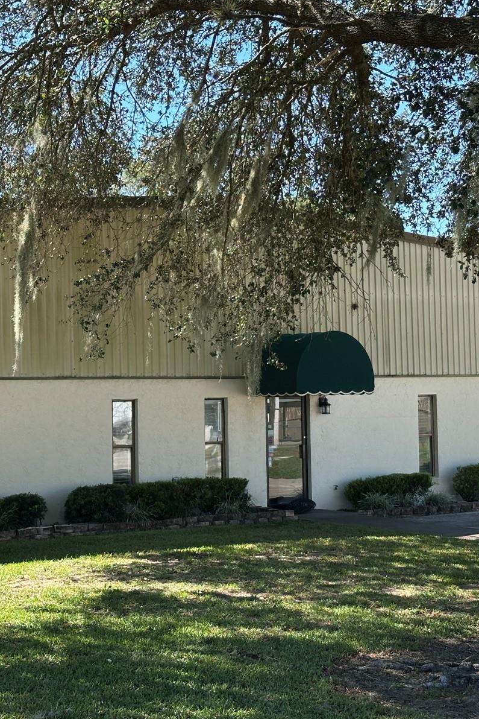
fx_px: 1337
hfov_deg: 20.3
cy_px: 358
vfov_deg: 30.1
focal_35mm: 67
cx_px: 231
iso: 64
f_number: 1.78
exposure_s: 1/903
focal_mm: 6.86
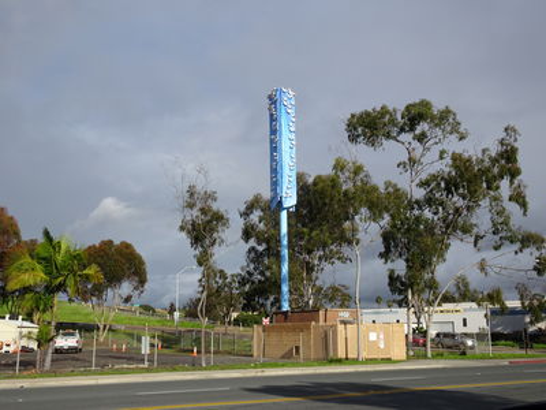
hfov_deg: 49.0
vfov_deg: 37.7
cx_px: 273
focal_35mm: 38
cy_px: 205
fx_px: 599
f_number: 4
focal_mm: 6.56
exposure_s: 1/1000
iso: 80
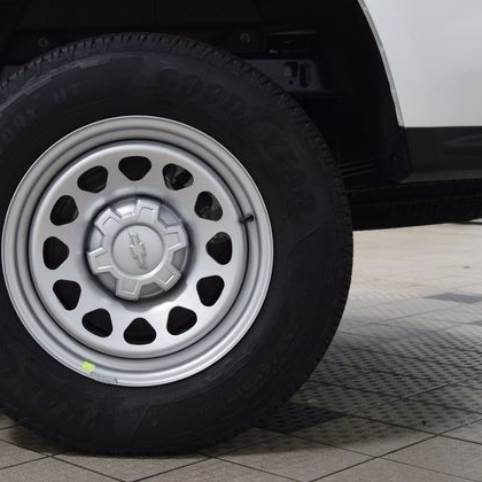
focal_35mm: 66
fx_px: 1040
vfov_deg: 26.1
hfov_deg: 25.9
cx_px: 141
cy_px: 240
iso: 560
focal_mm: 34
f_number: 6.3
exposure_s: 1/15
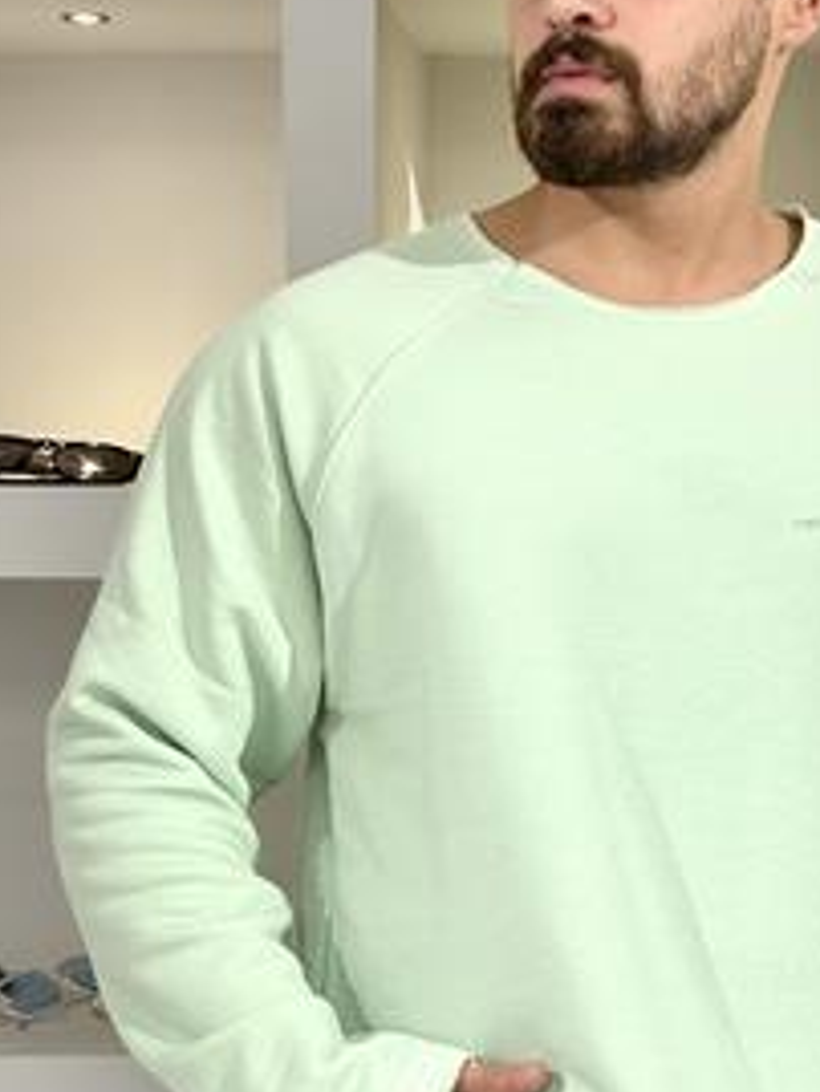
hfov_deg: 17.6
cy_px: 621
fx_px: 2619
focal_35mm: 83
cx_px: 678
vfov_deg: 23.5
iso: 80
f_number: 1.78
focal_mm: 6.76
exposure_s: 1/100
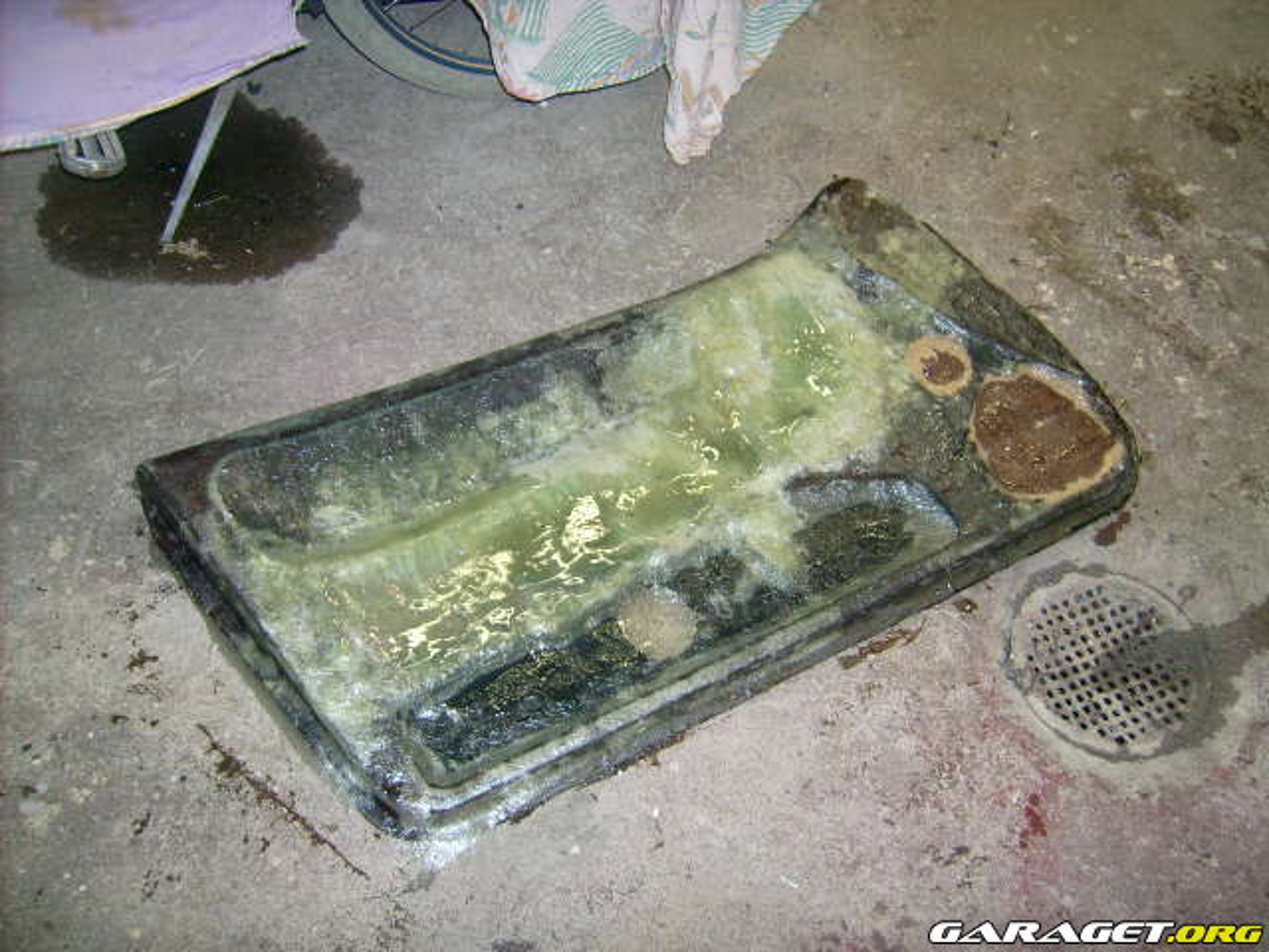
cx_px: 634
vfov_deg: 40.7
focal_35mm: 35
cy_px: 476
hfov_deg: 52.6
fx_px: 1283
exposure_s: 1/60
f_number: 2.8
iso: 100
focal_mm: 5.95
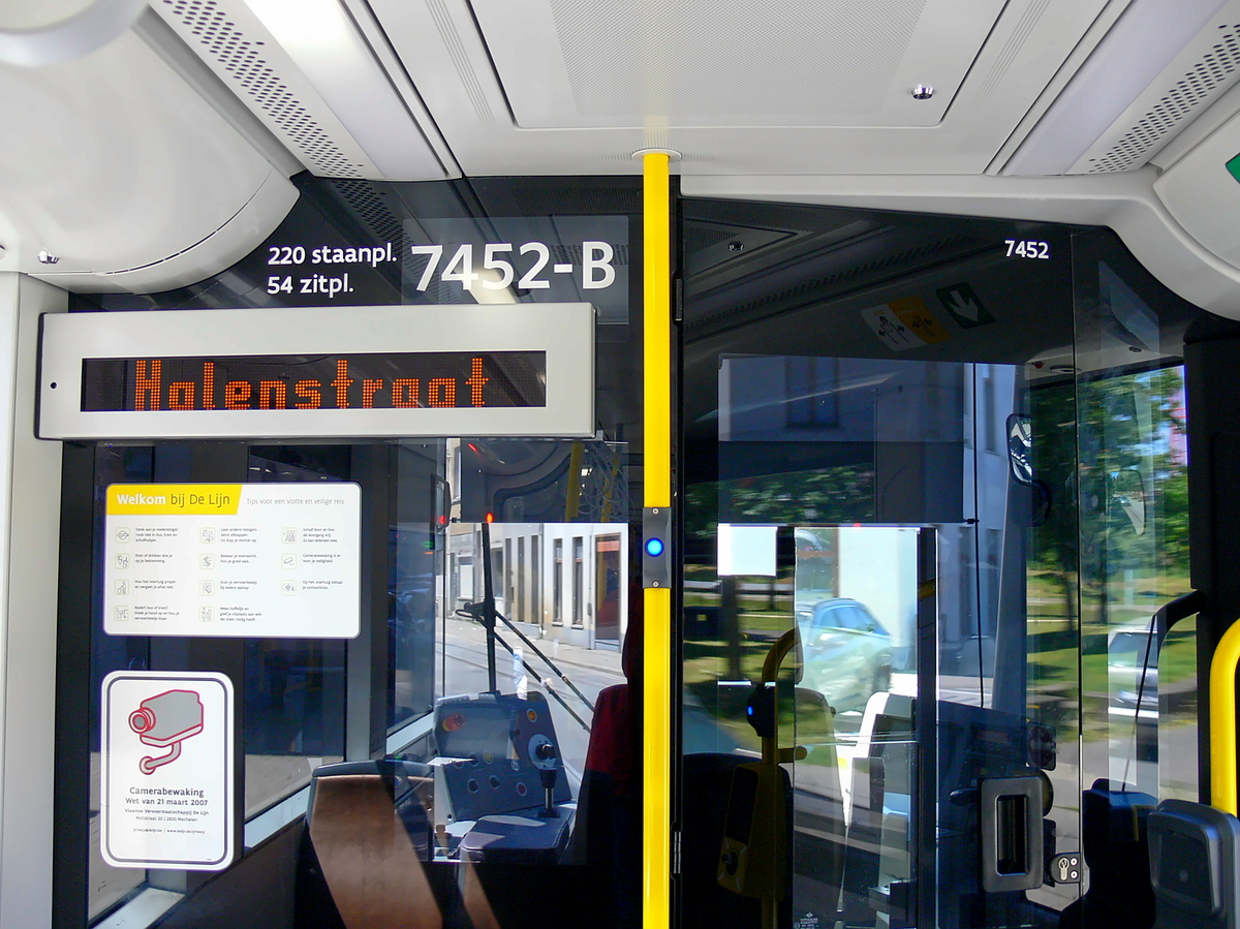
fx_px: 1289
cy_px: 464
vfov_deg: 39.6
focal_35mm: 36
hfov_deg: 51.4
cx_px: 620
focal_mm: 7.6
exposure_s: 1/30
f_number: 2.8
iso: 100
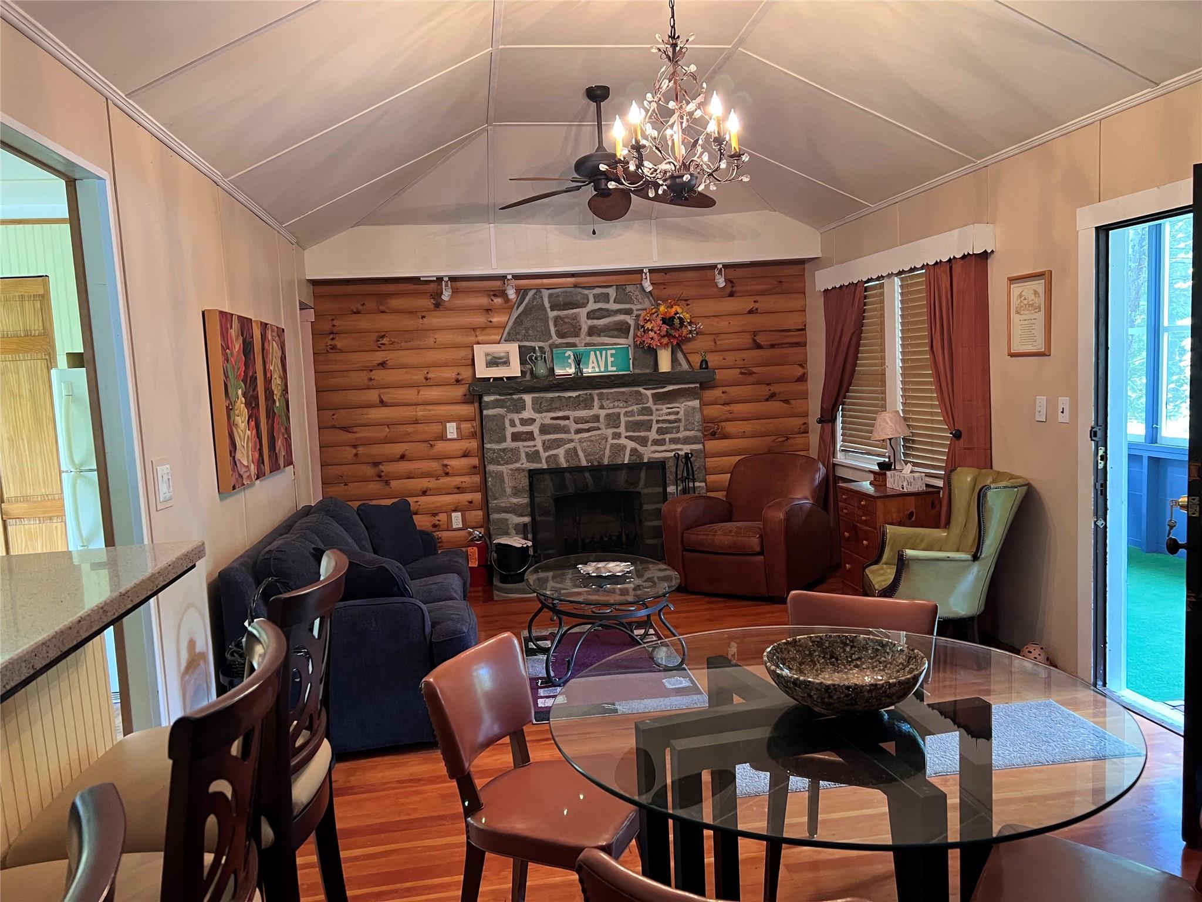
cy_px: 451
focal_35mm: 26
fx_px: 903
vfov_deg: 53.1
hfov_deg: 67.3
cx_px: 601
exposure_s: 1/60
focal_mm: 5.7
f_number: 1.5
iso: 320
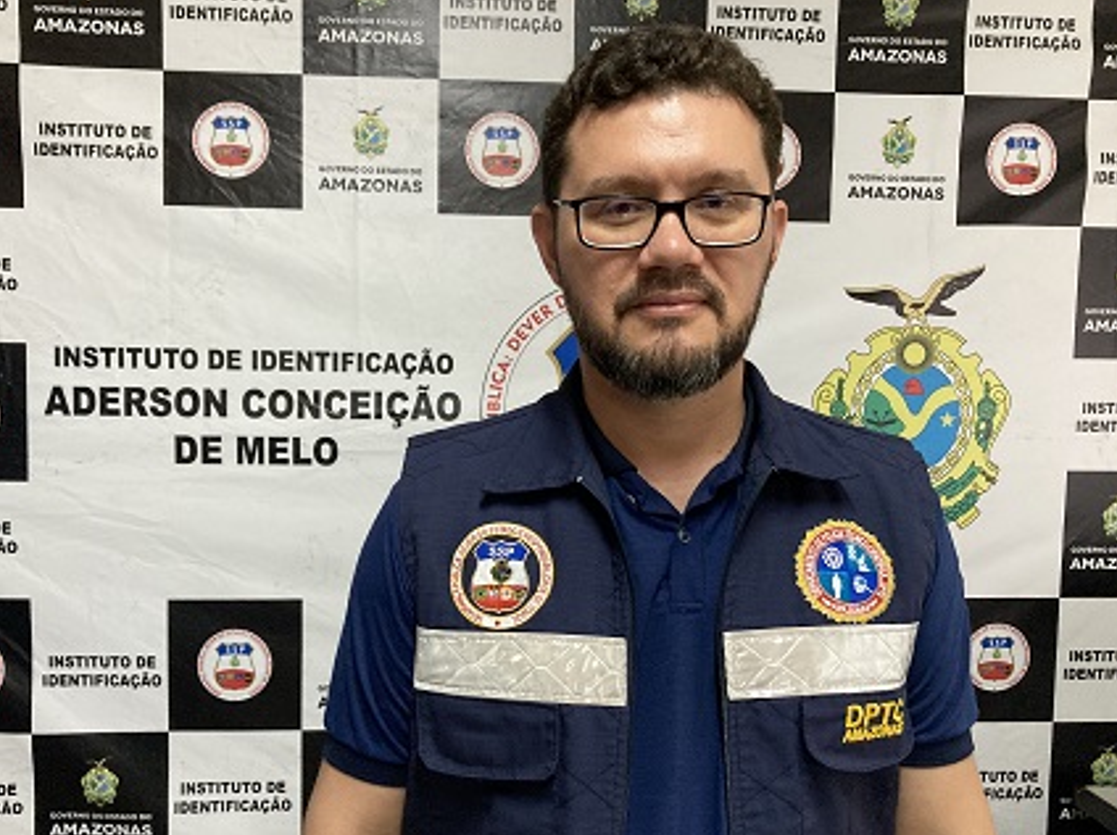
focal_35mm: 33
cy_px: 456
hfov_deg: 55.3
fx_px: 1064
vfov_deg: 42.8
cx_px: 508
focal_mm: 3.99
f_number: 1.8
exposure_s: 1/40
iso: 320
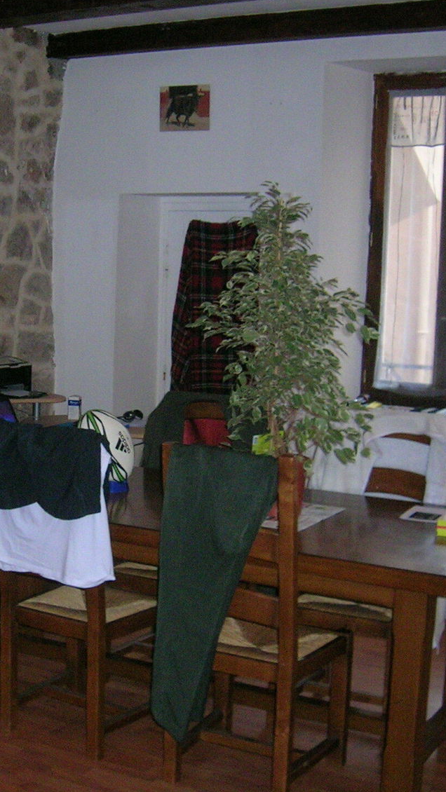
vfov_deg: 38.5
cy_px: 412
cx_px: 112
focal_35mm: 54
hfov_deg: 22.0
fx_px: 1135
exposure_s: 1/60.1
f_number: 2.8
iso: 200
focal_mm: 5.4
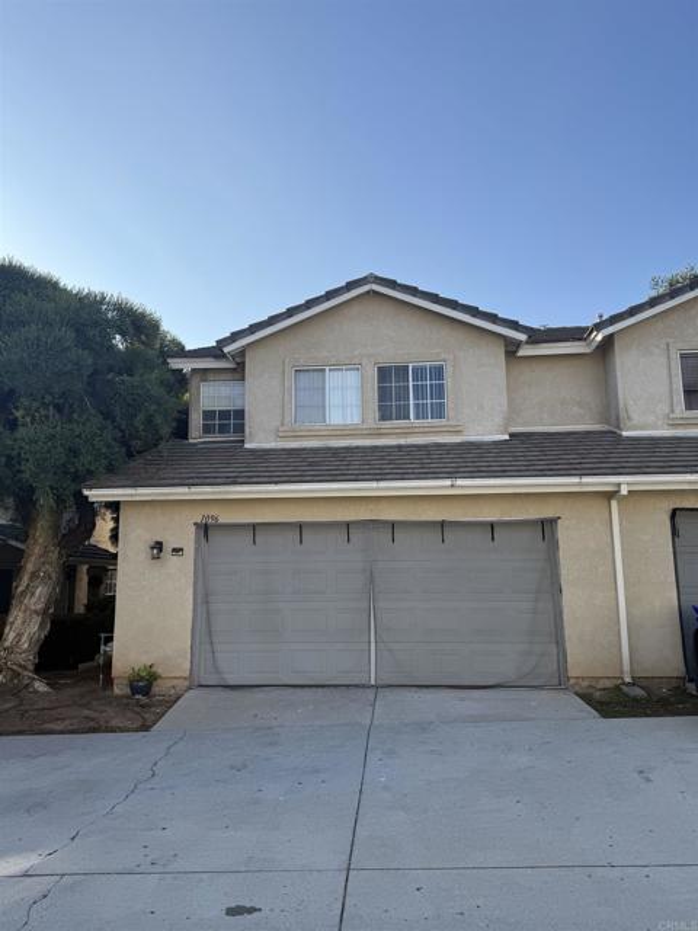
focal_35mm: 24
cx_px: 349
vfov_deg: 71.6
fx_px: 645
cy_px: 466
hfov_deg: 56.8
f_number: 1.78
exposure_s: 1/2445
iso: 80
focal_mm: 6.76
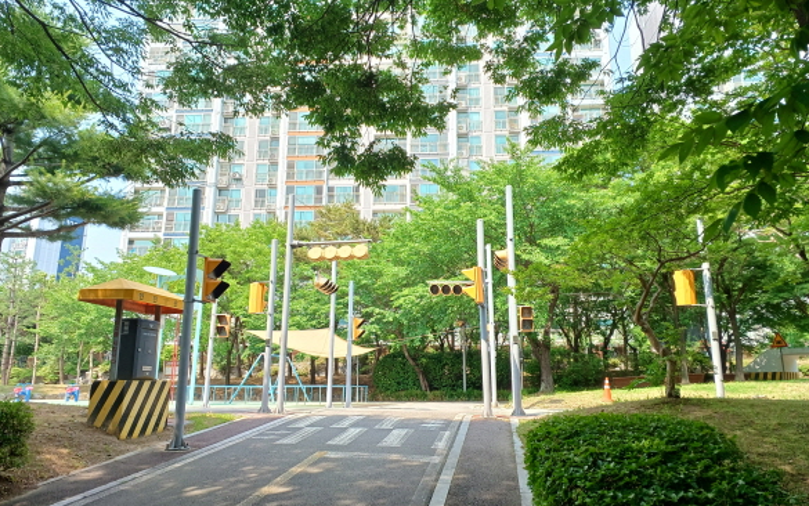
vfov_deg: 49.3
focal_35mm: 25
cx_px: 396
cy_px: 260
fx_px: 551
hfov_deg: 72.5
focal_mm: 5.06
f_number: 1.8
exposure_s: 1/120
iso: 32
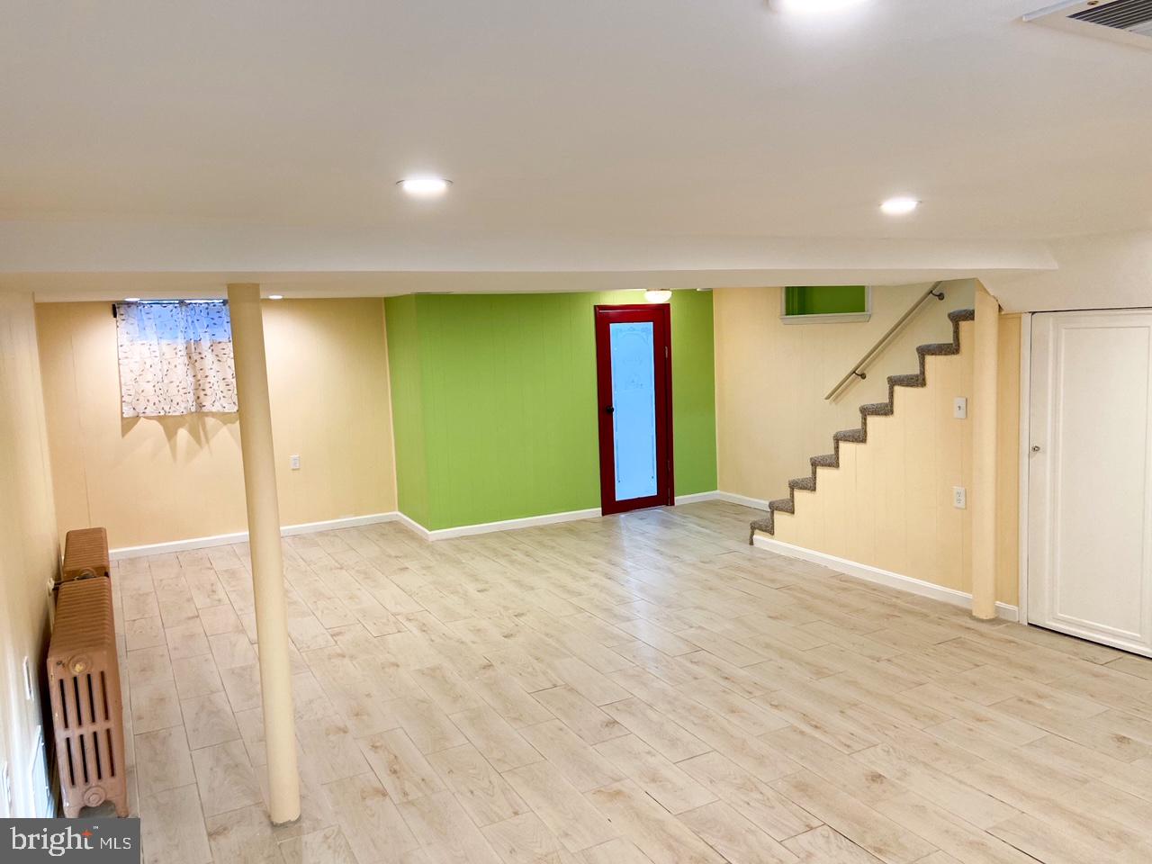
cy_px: 432
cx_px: 576
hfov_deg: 67.3
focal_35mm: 26
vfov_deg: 53.1
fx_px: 865
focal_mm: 4.25
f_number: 1.8
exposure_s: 1/60
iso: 80
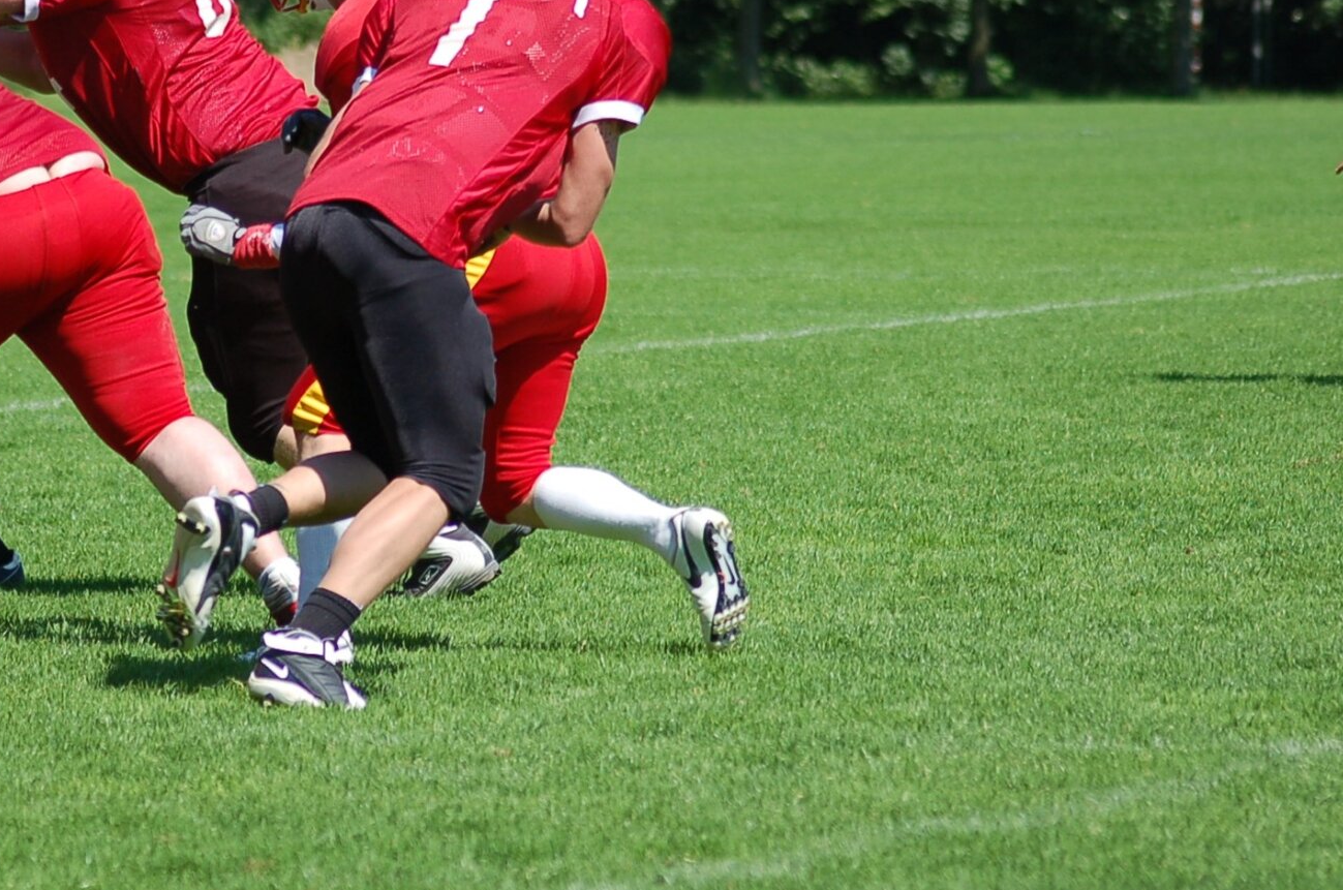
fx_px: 12766
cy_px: 286
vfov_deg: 4.0
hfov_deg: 6.0
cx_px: 462
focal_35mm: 343
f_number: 4.5
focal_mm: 135
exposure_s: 1/1250
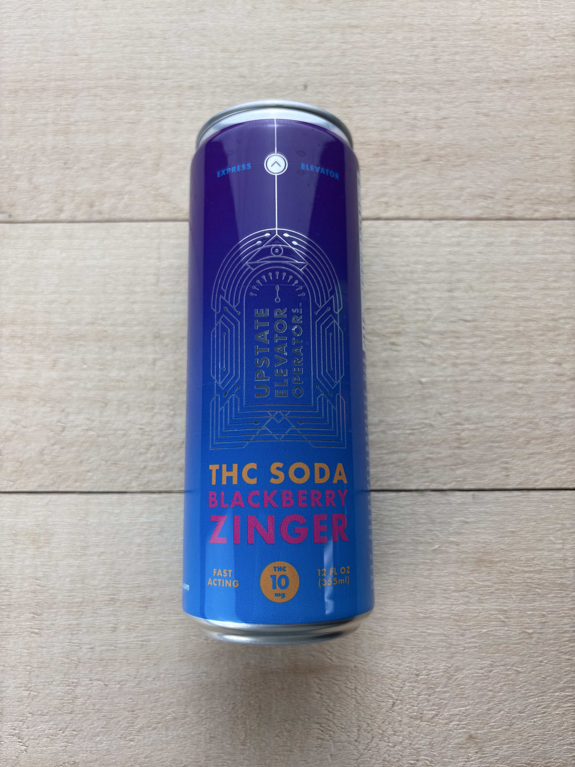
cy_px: 384
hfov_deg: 53.1
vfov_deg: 67.3
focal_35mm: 26
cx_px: 288
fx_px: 576
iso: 32
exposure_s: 1/144
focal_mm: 5.96
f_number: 1.6
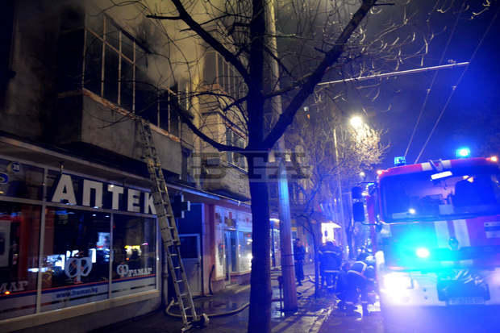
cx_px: 250
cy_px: 166
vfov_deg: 47.9
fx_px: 375
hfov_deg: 67.4
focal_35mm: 27
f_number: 3.5
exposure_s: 1/13
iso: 4500
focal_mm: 18
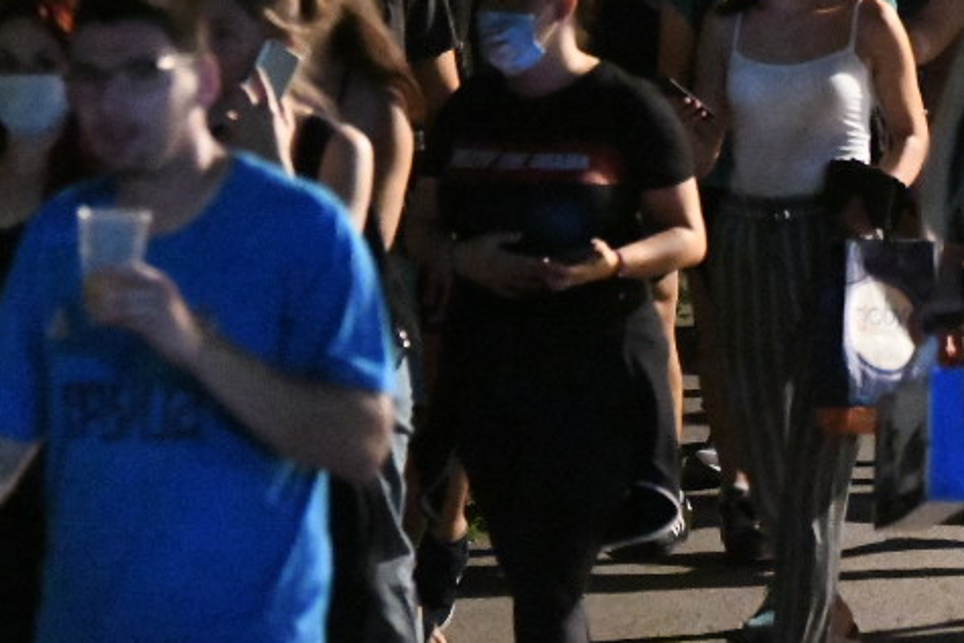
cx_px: 1143
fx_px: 10955
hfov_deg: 5.0
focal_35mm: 409
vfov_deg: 3.4
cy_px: -320
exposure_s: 1/100
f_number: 4.5
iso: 25600
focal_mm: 120
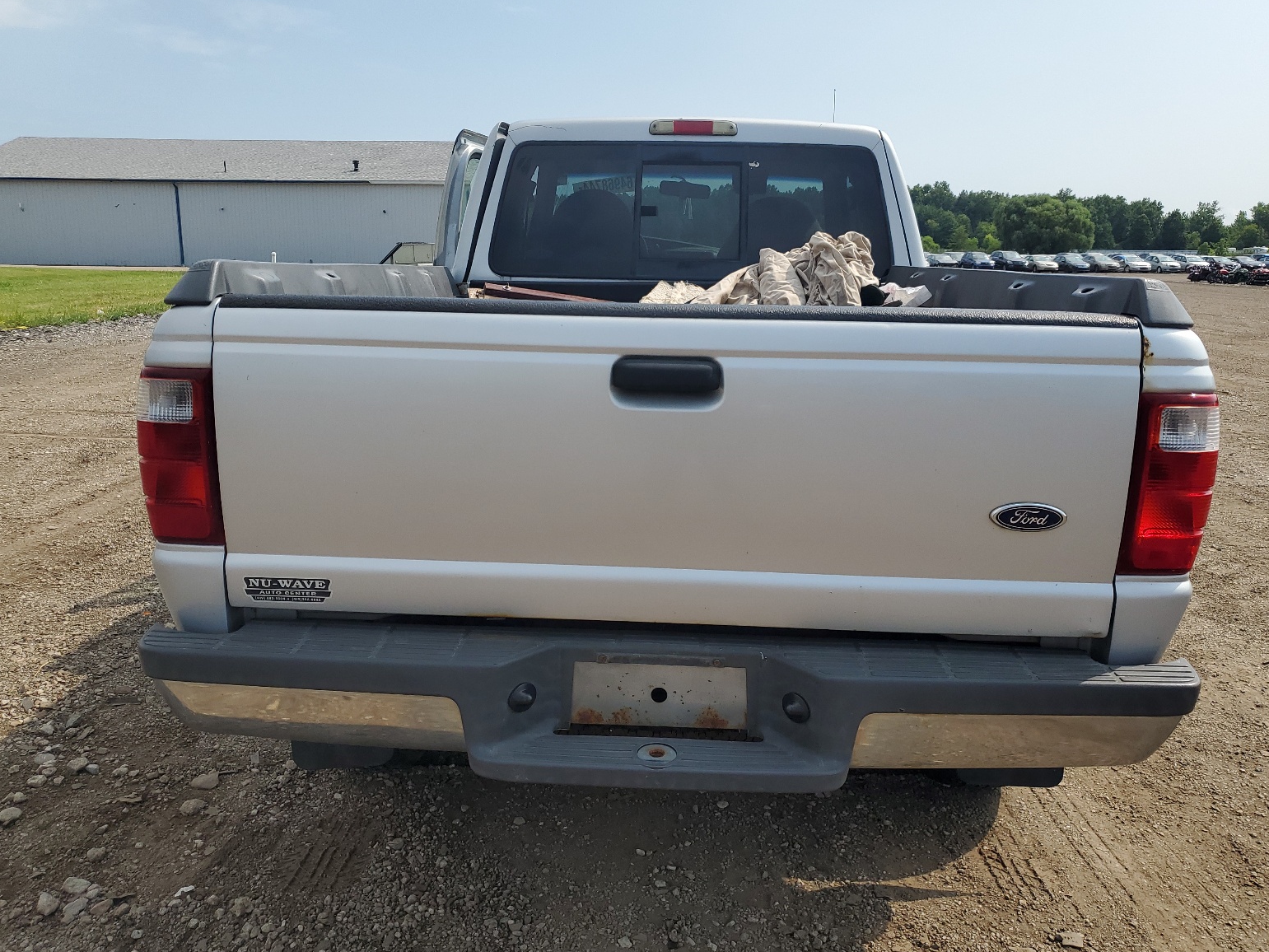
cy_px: 474
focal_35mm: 27
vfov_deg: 51.4
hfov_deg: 65.3
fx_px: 990
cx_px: 645
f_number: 1.5
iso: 50
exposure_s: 1/3333
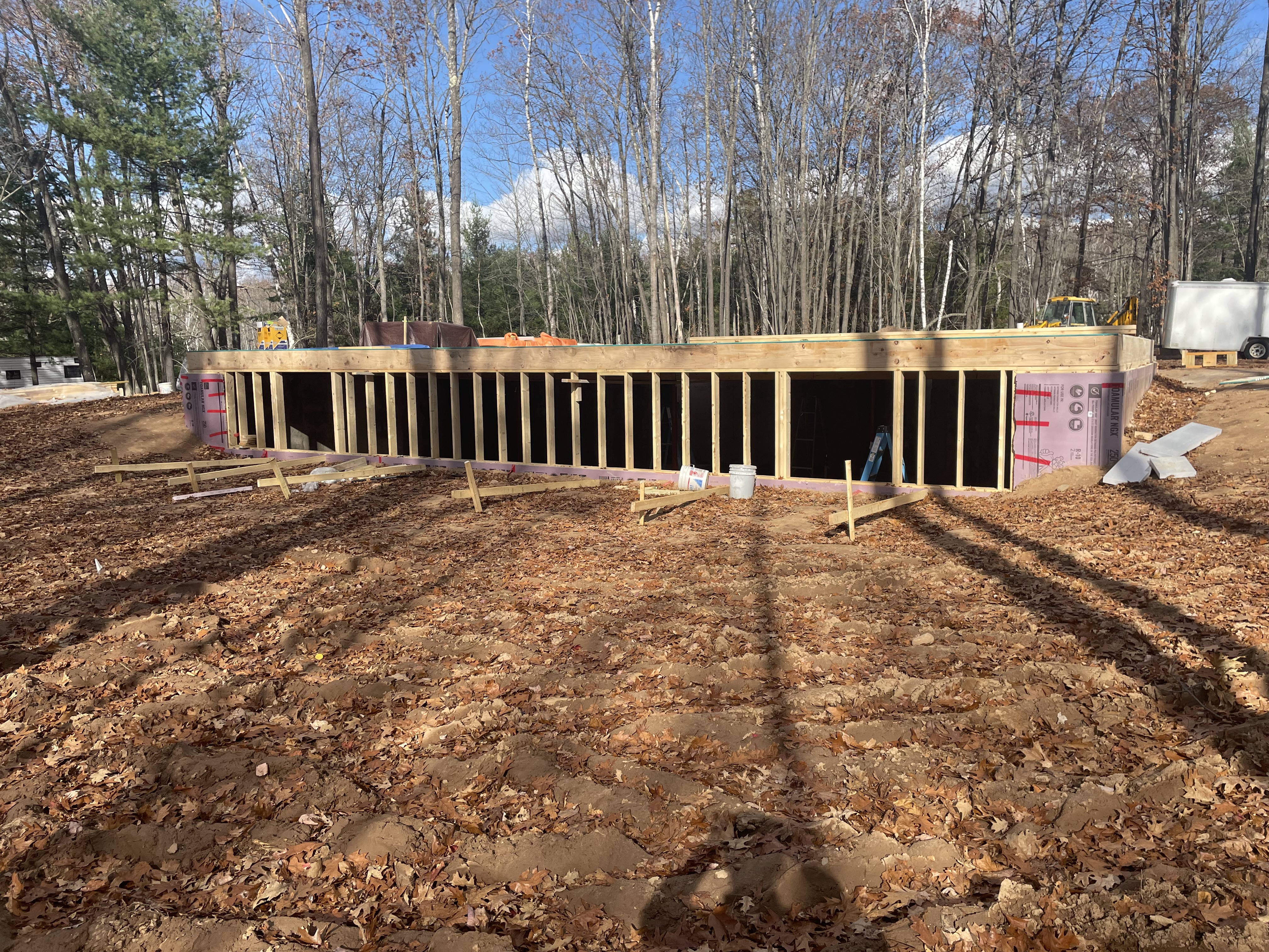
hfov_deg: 67.3
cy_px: 476
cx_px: 634
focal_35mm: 26
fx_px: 953
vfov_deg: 53.1
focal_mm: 4.2
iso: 32
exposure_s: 1/2132
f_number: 1.6
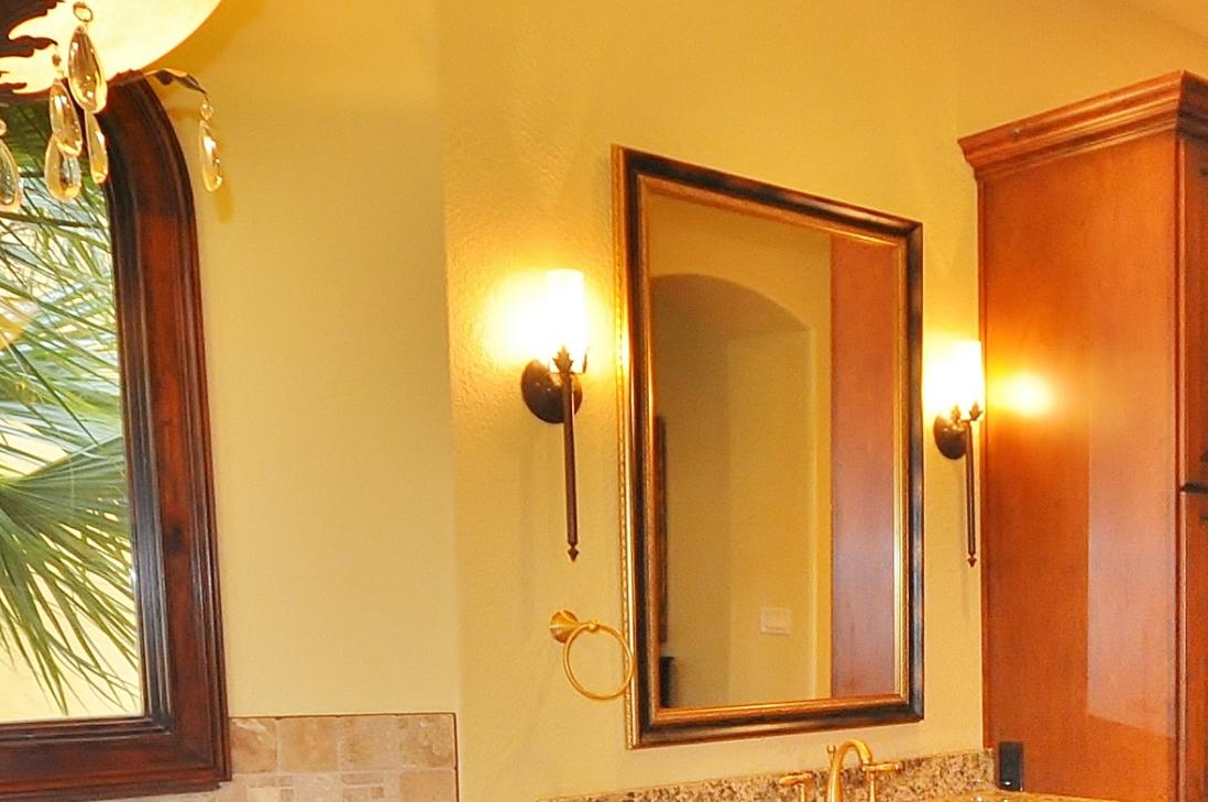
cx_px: 1000
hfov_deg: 44.7
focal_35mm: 41
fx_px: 1374
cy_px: 739
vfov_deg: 30.9
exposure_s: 1/100
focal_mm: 10
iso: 800
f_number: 4
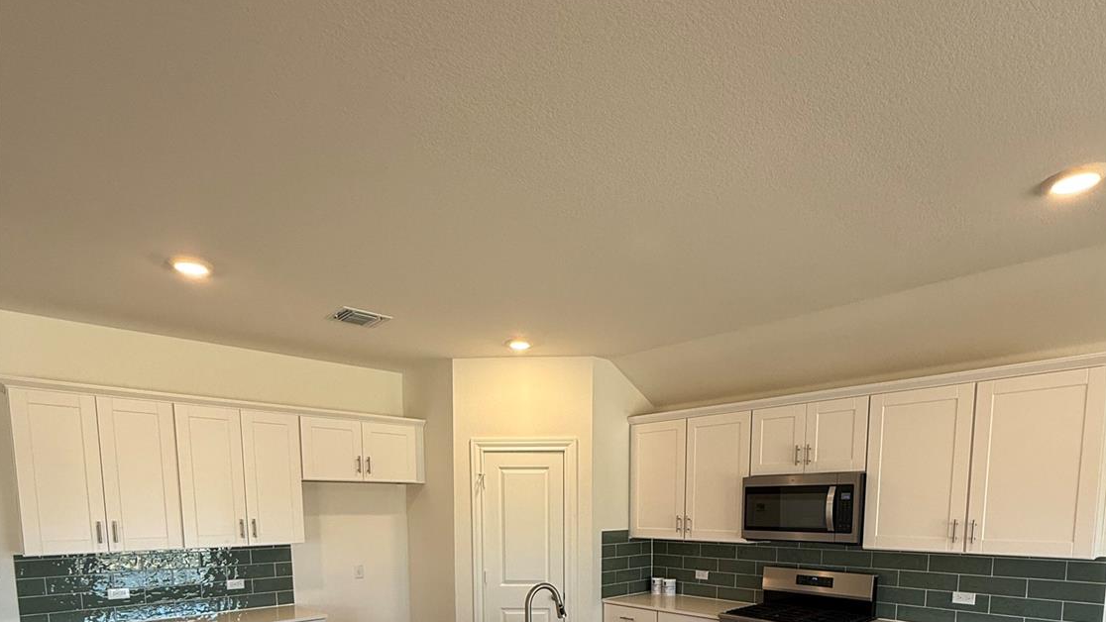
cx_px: 565
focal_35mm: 21
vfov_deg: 47.4
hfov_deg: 83.8
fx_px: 616
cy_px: 574
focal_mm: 2.22
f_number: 2.2
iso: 160
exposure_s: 1/120
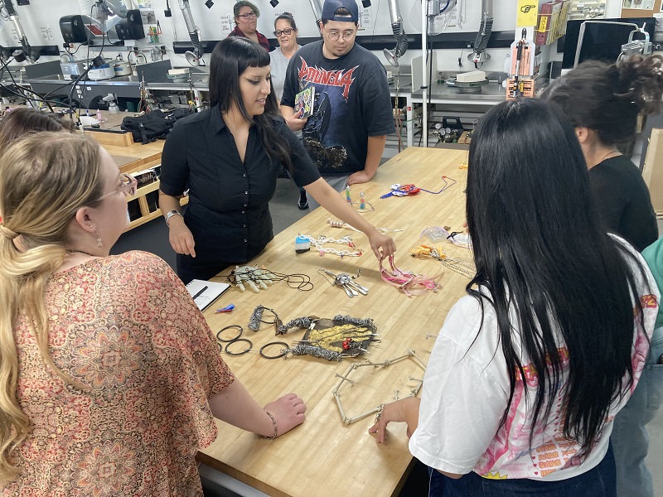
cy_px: 248
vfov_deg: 49.7
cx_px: 332
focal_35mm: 28
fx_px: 536
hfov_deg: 63.4
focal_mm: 3.99
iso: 100
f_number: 1.8
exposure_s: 1/60
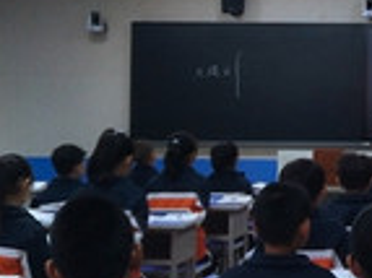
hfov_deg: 17.3
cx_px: 520
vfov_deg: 14.0
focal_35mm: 105
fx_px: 1127
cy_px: 74
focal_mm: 3.95
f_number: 1.8
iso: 349
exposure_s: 1/50
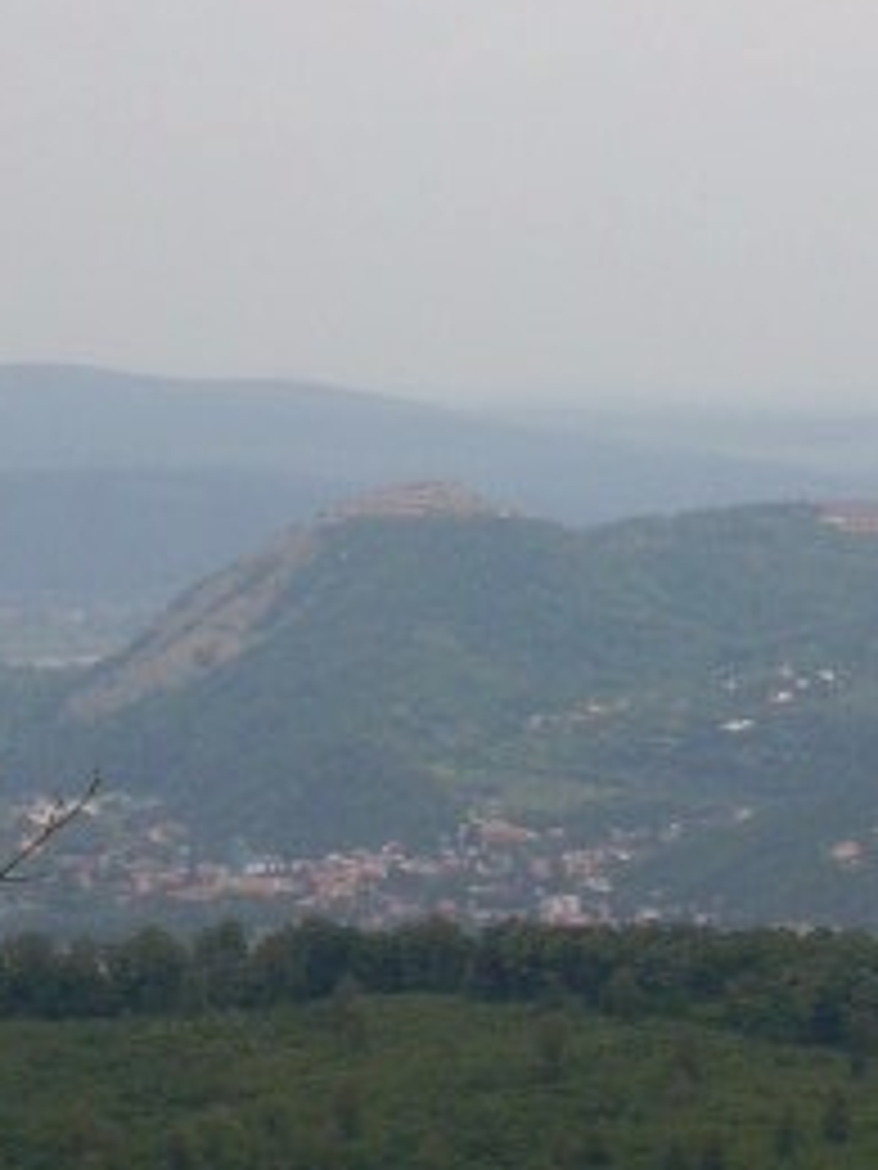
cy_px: 410
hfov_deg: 5.3
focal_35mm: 281
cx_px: 311
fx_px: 9503
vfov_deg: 7.0
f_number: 10
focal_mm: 17.4
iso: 63
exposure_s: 1/125
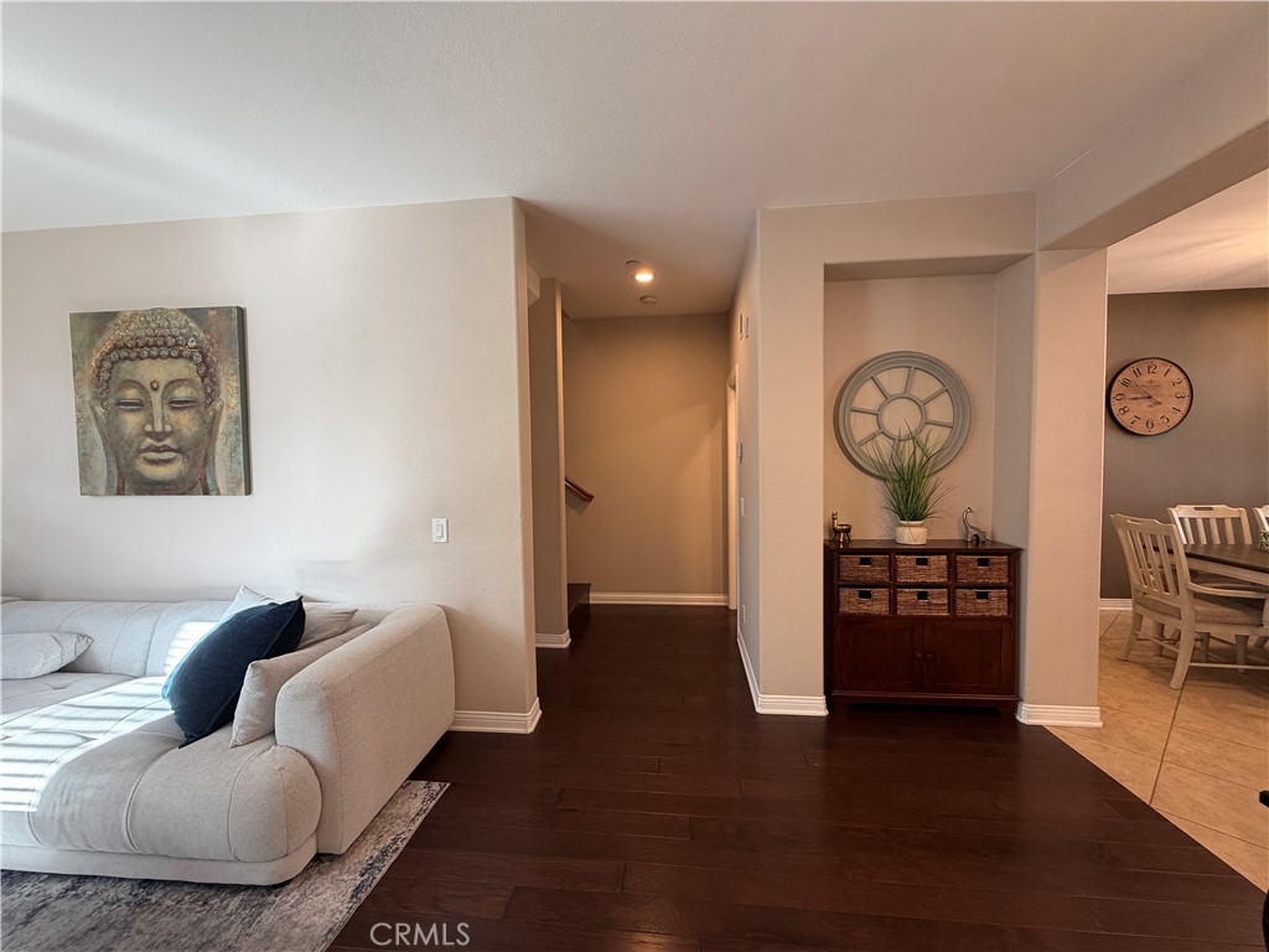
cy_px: 476
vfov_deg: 85.7
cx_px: 634
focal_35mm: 14
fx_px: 513
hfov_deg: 102.1
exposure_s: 1/120
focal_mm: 2.22
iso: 250
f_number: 2.2
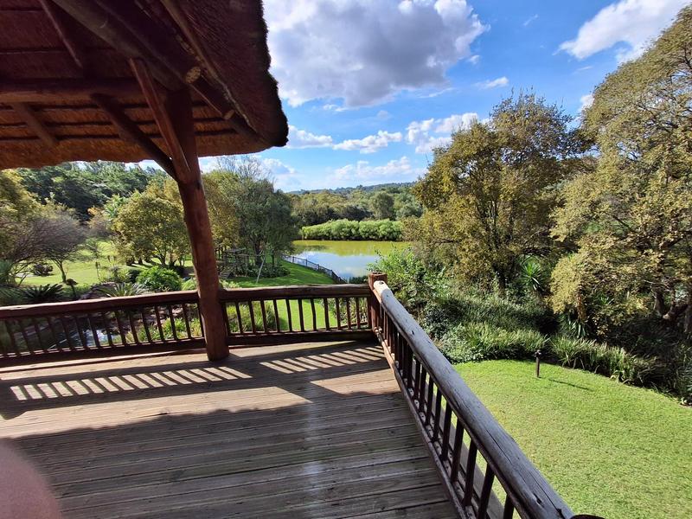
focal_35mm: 16
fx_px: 320
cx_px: 346
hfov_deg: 94.5
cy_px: 260
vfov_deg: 78.1
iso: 40
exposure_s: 1/1021
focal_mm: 1.64
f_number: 2.2
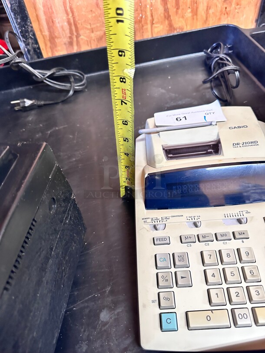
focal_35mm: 24
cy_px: 176
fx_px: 245
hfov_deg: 56.8
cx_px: 132
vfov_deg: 71.6
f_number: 1.78
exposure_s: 1/60
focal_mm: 6.86
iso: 640
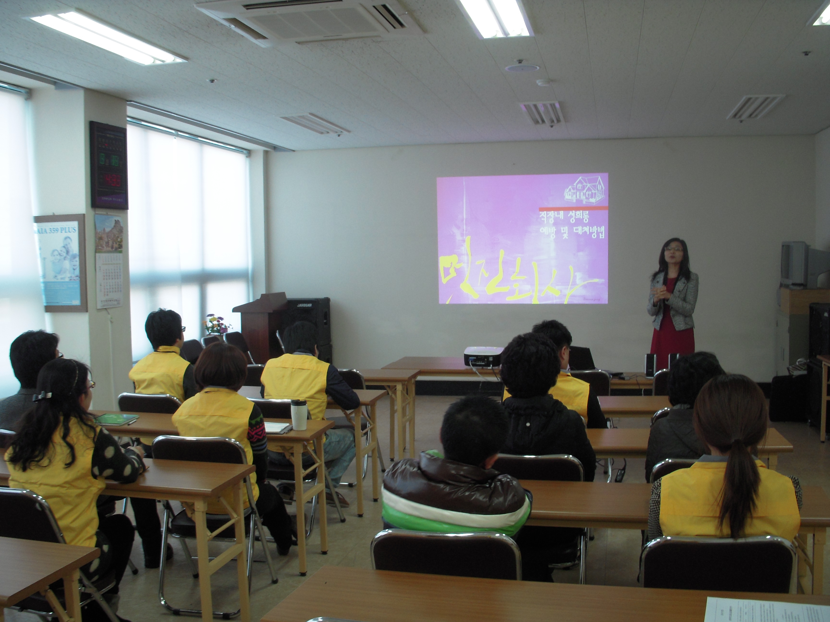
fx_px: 911
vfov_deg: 37.7
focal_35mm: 38
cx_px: 415
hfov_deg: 49.0
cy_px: 311
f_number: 3.3
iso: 125
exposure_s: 1/30
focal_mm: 6.3
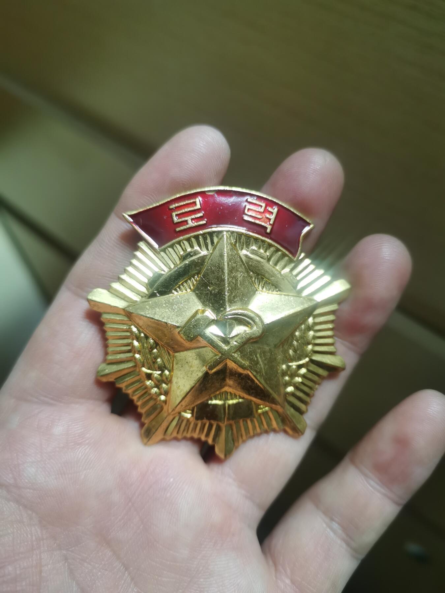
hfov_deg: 51.4
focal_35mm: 27
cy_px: 296
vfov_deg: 65.3
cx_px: 222
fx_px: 463
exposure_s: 1/40
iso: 640
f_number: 1.8
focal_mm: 5.58
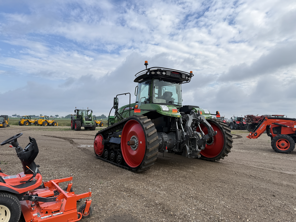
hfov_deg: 71.6
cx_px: 148
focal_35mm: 24
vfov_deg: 56.8
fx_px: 205
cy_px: 111
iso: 80
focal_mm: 6.76
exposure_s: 1/1949
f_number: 1.78
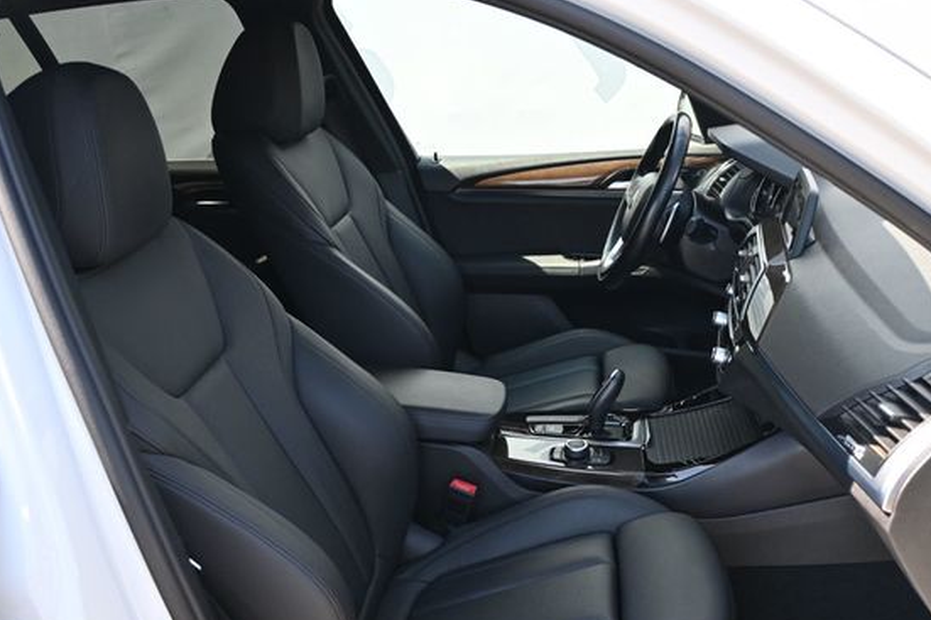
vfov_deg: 36.2
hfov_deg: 52.3
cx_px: 529
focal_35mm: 37
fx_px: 946
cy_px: 355
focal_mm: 21
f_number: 4
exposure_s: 1/250
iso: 400
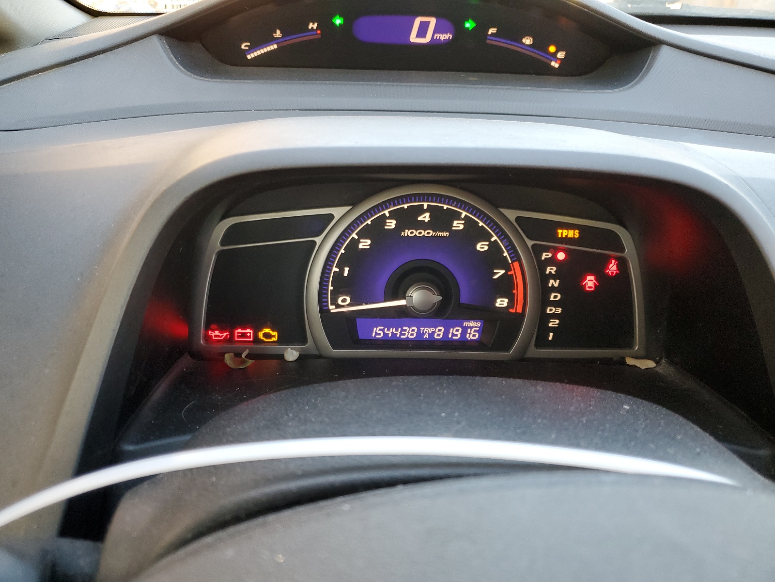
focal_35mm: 26
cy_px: 291
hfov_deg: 67.3
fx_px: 582
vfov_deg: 53.1
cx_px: 388
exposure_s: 1/50
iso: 106
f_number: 1.5
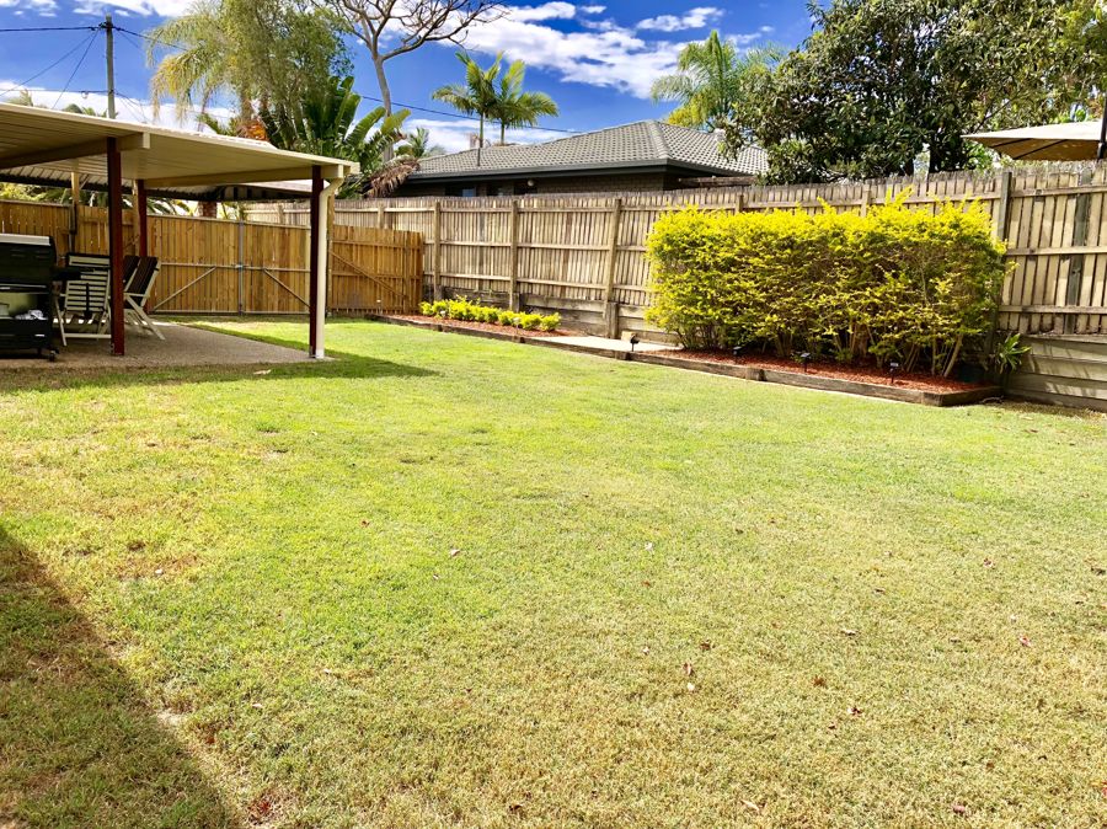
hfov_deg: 63.5
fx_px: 895
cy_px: 414
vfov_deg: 49.7
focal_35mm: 28
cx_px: 554
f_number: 1.8
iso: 20
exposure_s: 1/1230
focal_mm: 3.99
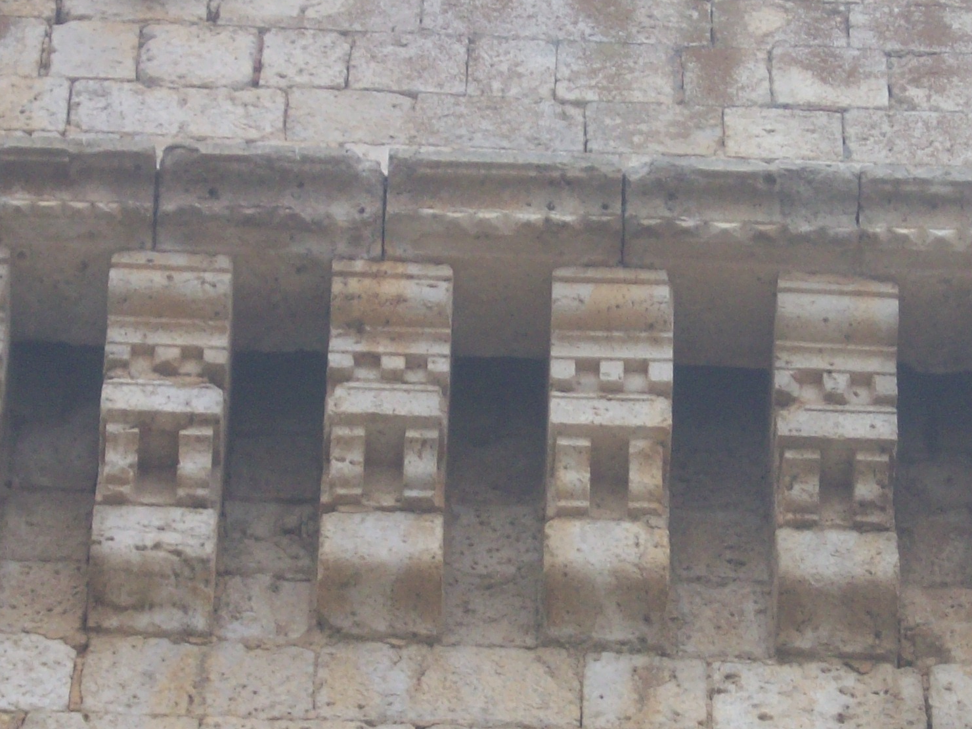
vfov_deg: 6.6
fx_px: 6346
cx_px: 840
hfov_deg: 8.7
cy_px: 380
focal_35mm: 226
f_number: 5.1
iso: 64
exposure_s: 1/129
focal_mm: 17.1
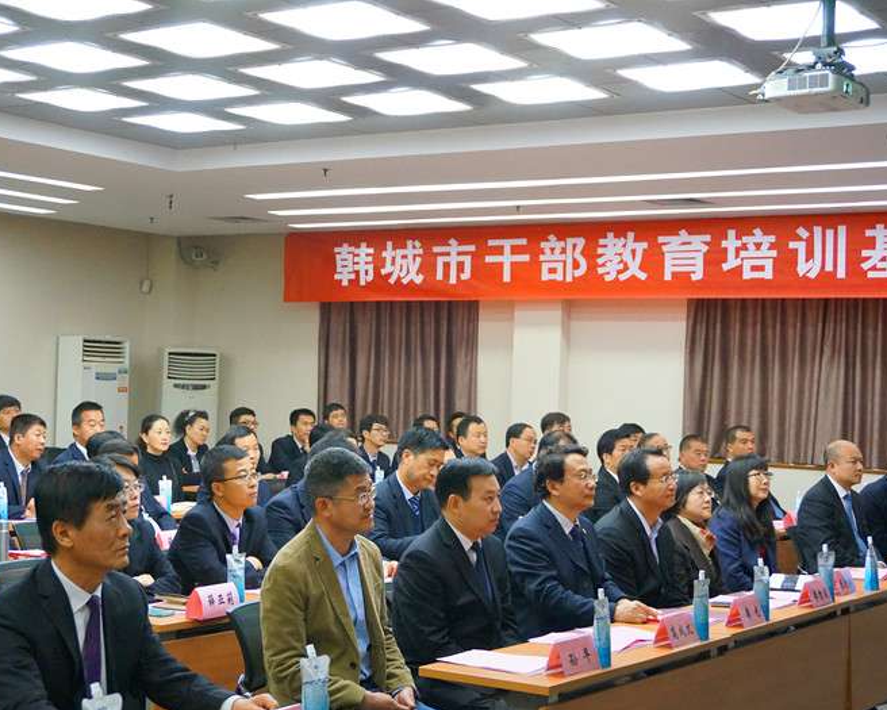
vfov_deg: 26.9
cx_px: 398
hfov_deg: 33.2
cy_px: 358
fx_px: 1485
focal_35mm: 57
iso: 3200
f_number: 5
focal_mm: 33
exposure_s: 1/80
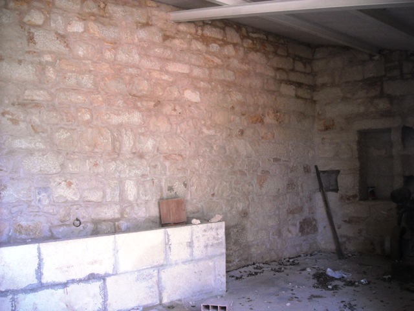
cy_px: 156
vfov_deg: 40.7
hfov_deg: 52.6
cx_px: 207
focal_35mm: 35
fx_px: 419
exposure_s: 1/161
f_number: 2.8
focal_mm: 5.7
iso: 351
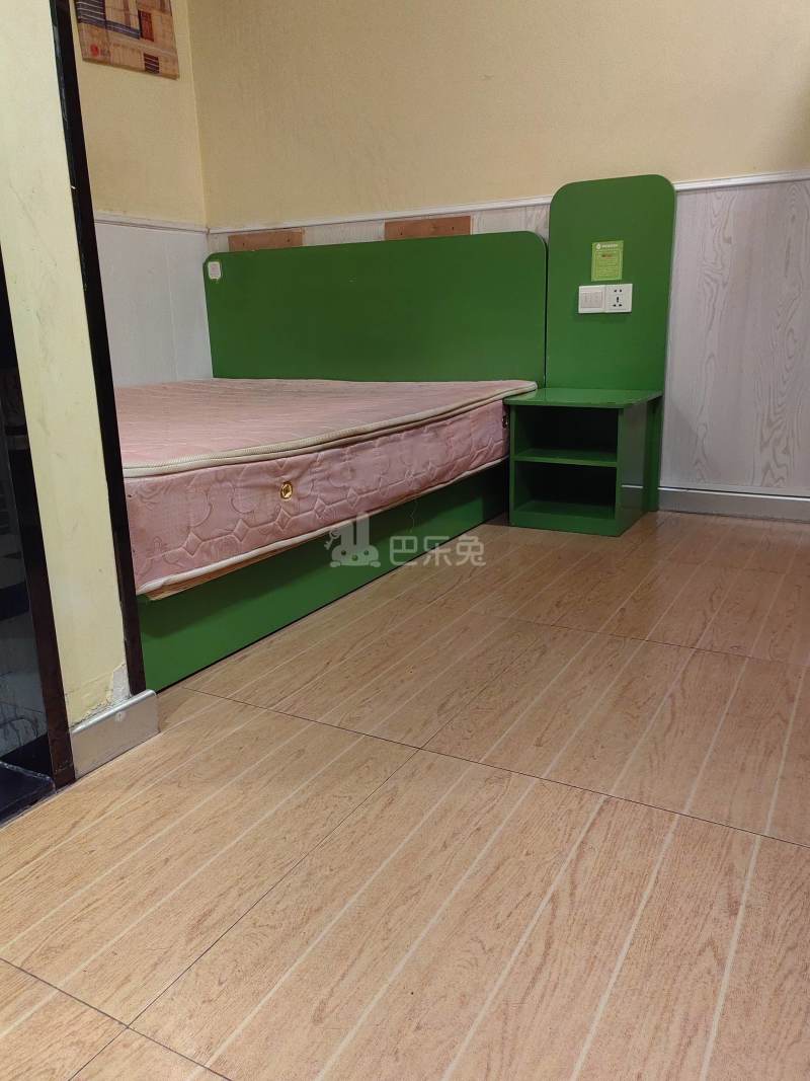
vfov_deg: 65.3
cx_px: 405
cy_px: 540
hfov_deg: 51.3
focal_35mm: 27
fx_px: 843
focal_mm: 5.52
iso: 320
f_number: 1.9
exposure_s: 1/33.3
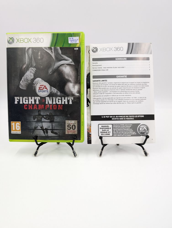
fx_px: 159
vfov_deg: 71.5
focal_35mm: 24
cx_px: 86
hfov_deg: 56.9
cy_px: 114
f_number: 1.68
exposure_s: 1/24.5
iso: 39
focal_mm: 6.9
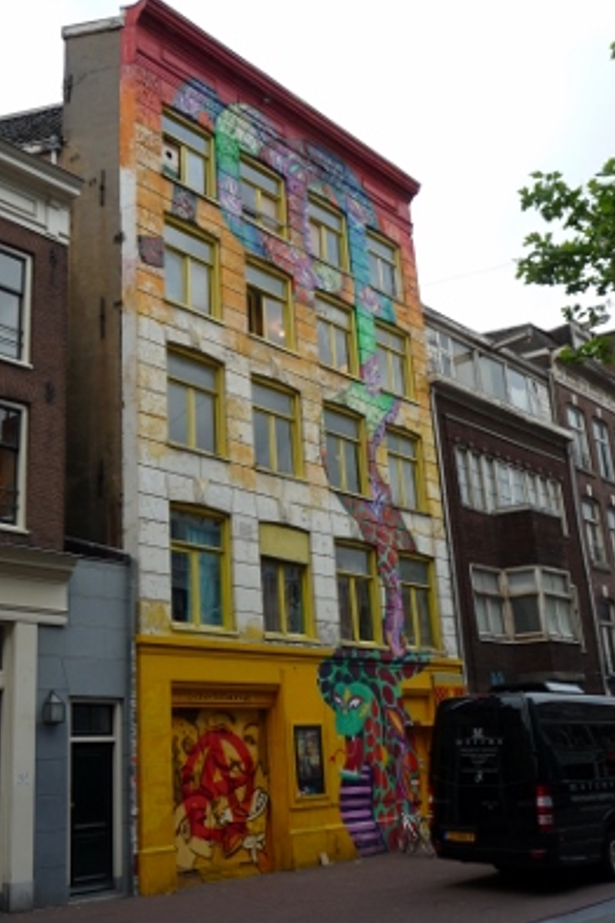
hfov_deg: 36.8
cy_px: 465
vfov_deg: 53.1
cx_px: 265
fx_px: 922
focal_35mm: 36
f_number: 3.6
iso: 100
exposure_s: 1/50
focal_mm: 5.6
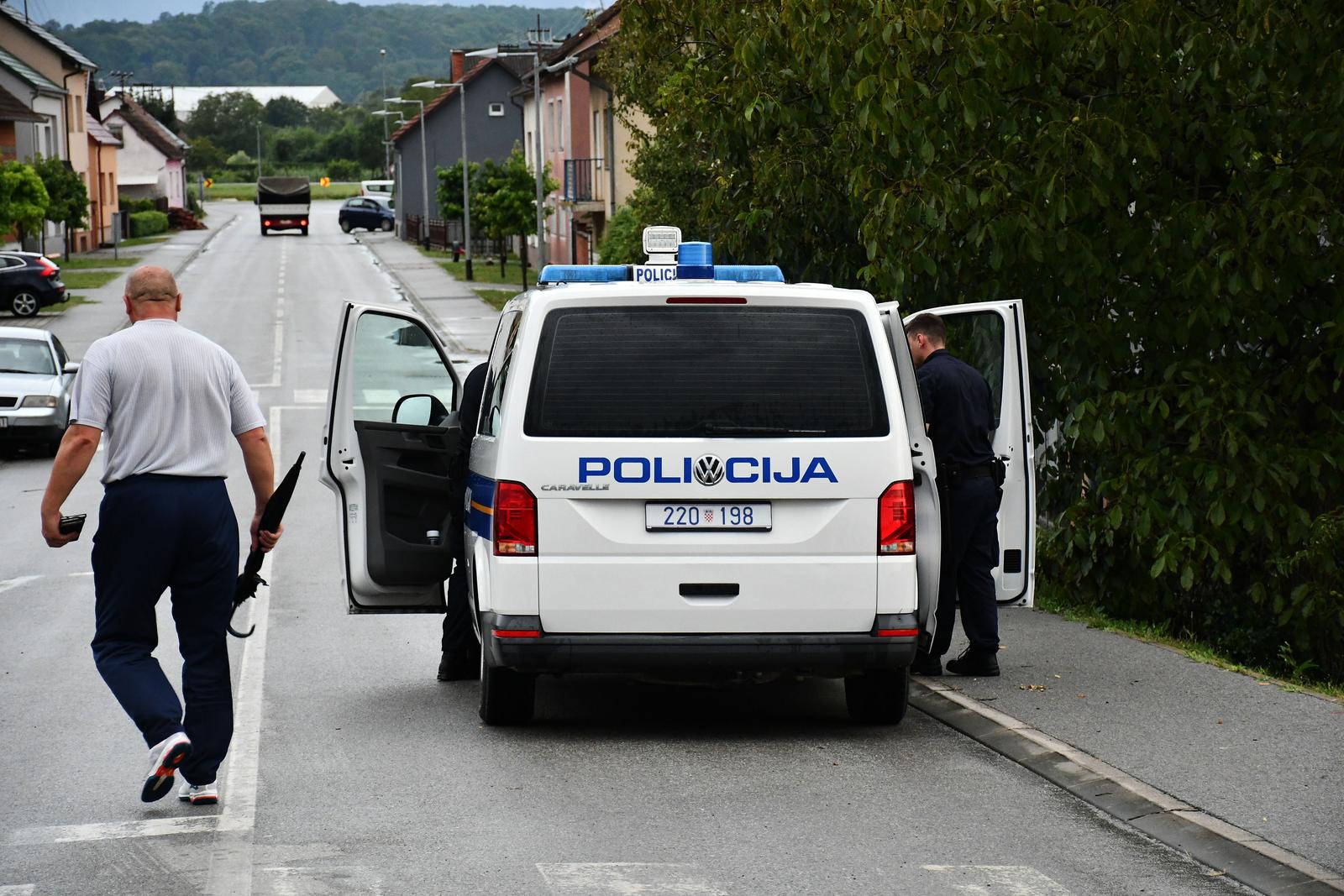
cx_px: 672
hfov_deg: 18.3
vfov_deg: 12.2
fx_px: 4181
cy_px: 448
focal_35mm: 112
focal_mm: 75
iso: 2500
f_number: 5
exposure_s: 1/160
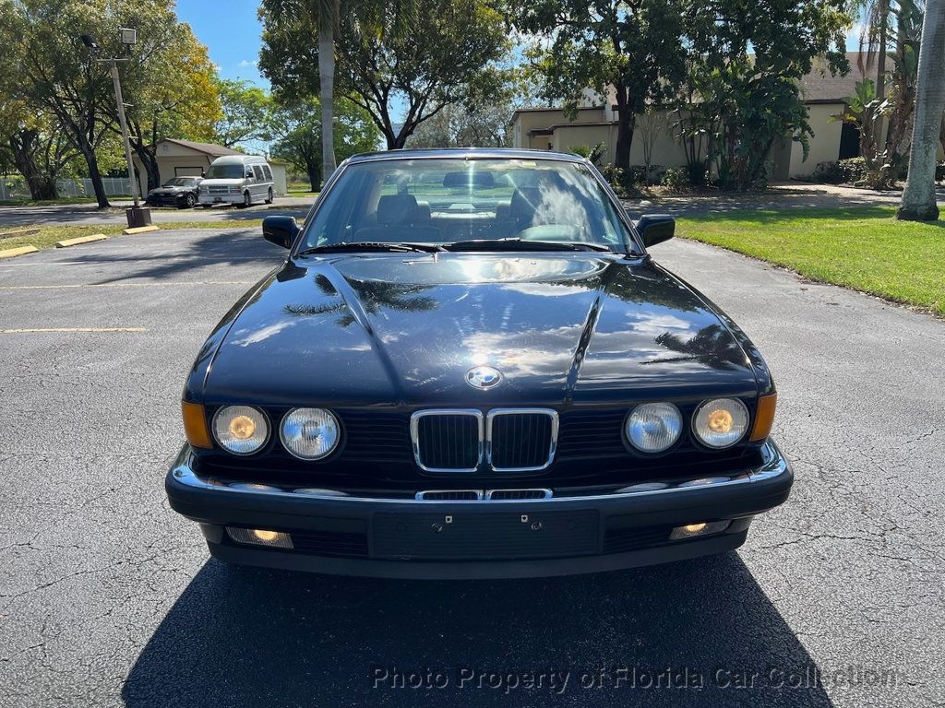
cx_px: 472
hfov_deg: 67.3
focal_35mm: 26
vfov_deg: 53.1
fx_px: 710
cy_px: 354
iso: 50
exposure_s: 1/2208
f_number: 1.5
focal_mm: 5.7
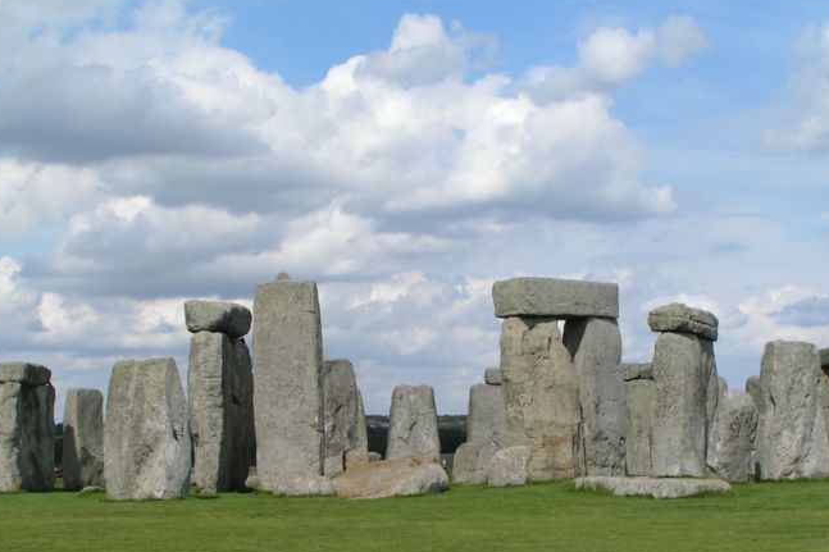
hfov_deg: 25.1
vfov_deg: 16.8
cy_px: 350
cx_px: 452
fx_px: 1865
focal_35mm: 81
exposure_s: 1/500
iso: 50
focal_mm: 9.7
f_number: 6.3
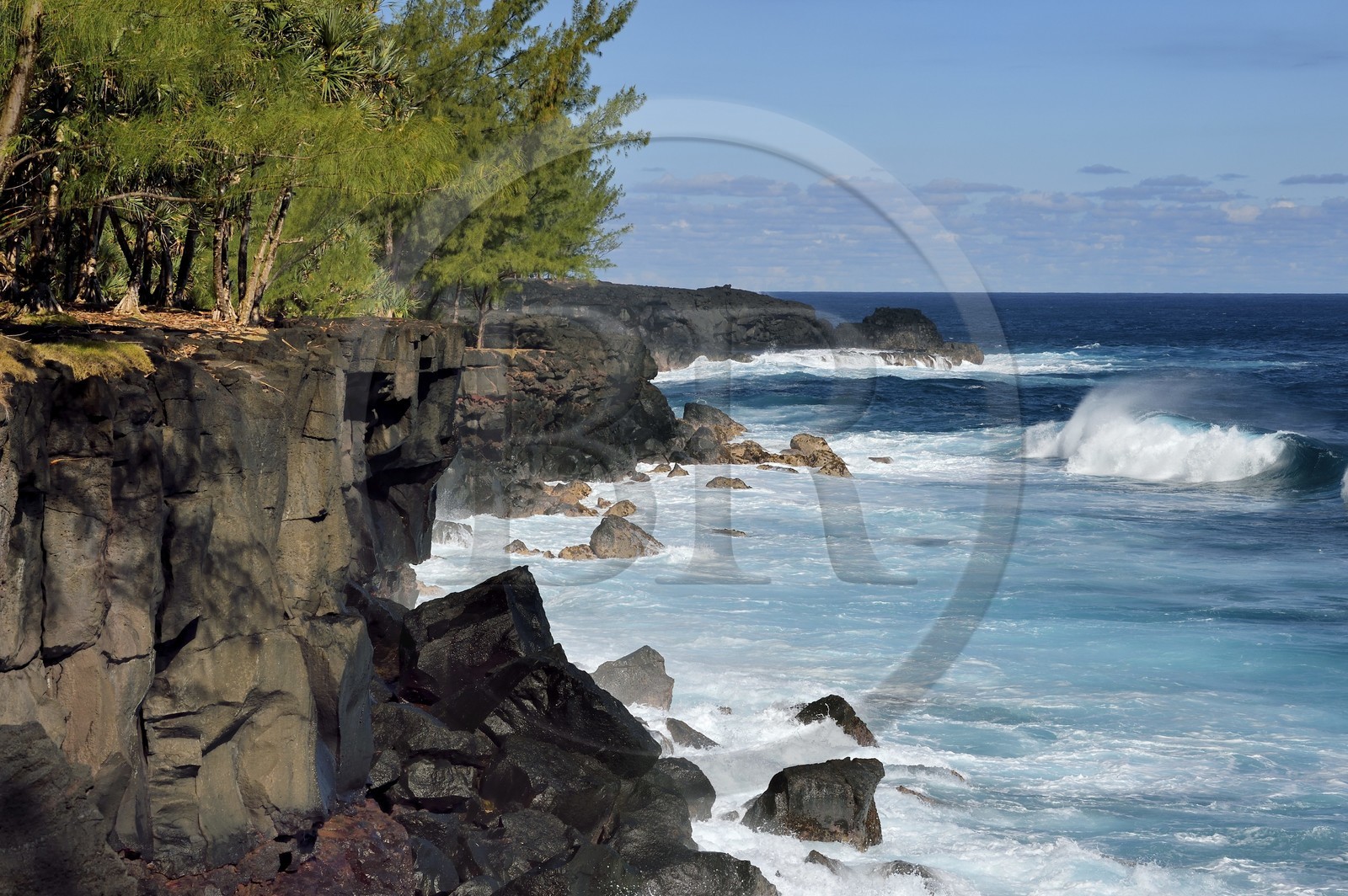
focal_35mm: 86
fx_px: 3217
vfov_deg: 15.9
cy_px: 448
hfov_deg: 23.7
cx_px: 674
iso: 200
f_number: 14
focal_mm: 86
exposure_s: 1/400
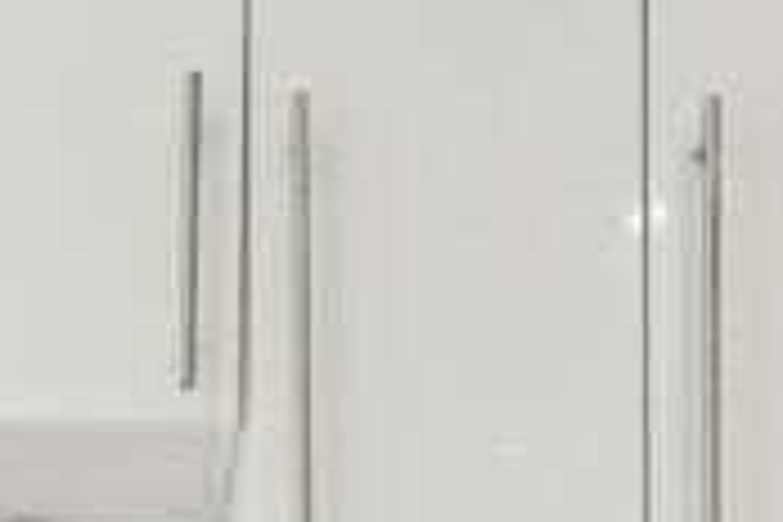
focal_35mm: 97
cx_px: 130
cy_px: 1249
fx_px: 2108
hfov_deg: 20.7
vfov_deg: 11.6
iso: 200
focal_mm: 11
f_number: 5
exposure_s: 1/50
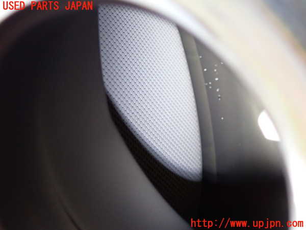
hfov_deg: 19.6
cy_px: 115
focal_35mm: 100
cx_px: 153
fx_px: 884
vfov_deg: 14.8
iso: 800
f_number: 4.9
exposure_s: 1/50
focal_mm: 18
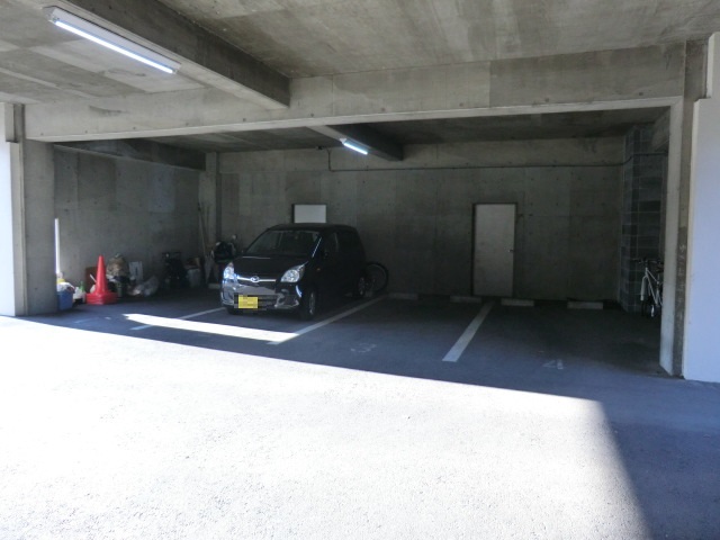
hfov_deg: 71.6
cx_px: 360
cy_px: 270
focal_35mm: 24
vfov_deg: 56.8
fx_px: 499
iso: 100
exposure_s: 1/60
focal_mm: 4.3
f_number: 3.2
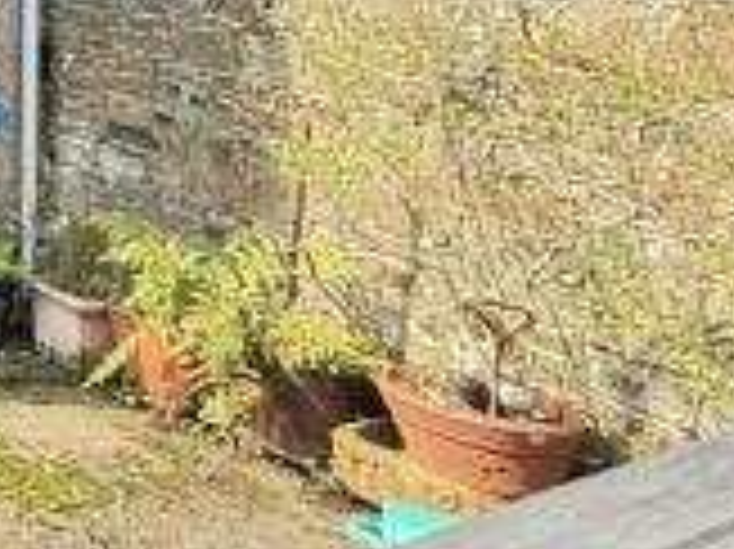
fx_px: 1059
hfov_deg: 25.2
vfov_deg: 24.7
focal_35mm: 50
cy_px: -191
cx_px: -448
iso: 64
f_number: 2.2
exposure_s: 1/257
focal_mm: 2.22
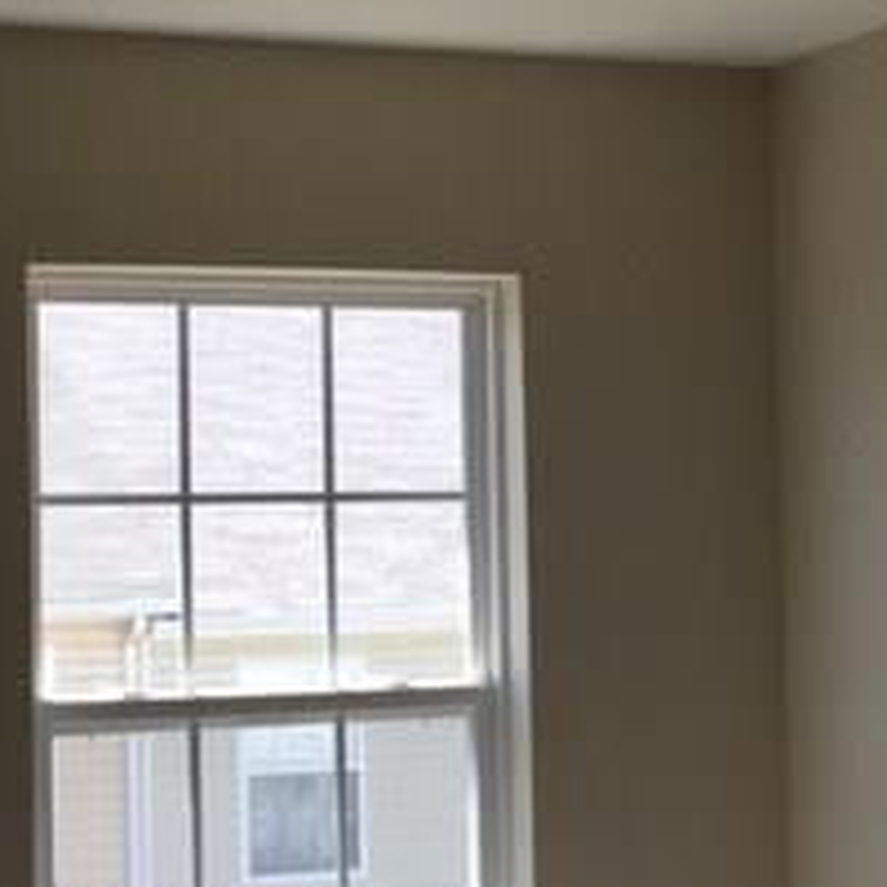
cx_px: 373
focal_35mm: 82
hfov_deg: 21.1
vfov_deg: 21.1
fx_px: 2377
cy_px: 457
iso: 25
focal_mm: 4.15
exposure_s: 1/222
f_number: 2.2
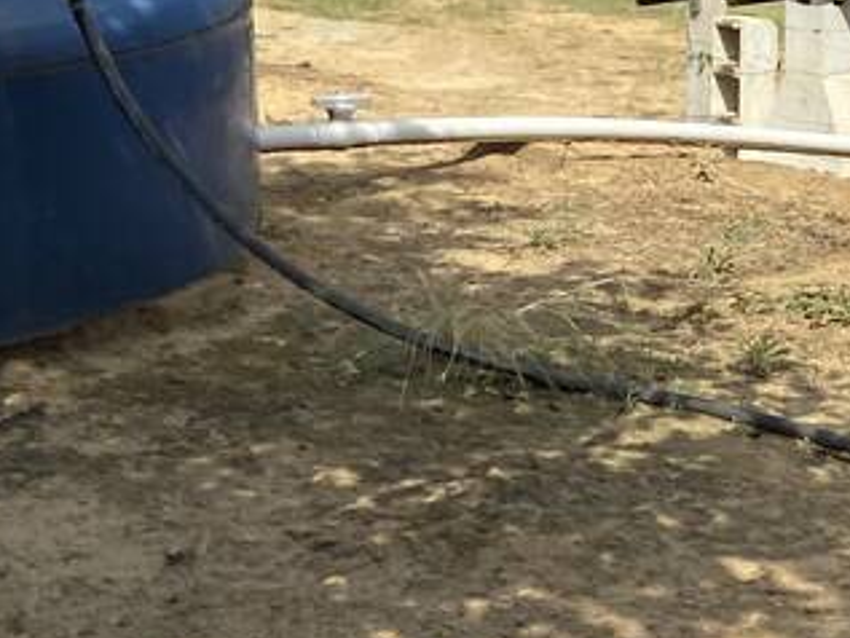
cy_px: -24
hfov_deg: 15.3
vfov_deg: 12.4
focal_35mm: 118
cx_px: 1300
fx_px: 2899
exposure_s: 1/2755
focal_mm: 4.25
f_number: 1.8
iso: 32
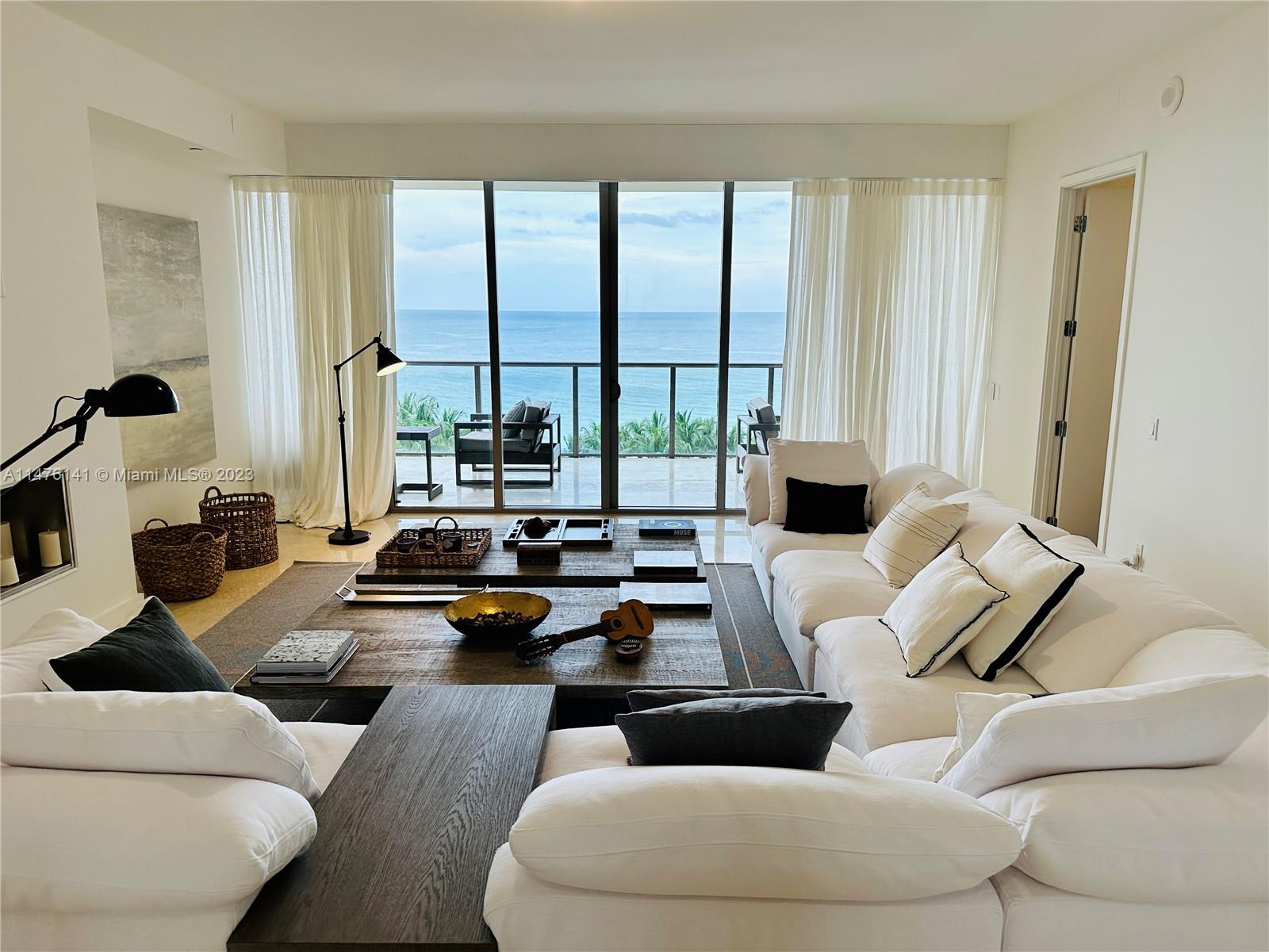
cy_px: 476
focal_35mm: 24
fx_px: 880
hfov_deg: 71.6
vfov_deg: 56.8
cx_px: 634
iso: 100
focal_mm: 6.86
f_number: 1.78
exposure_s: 1/162
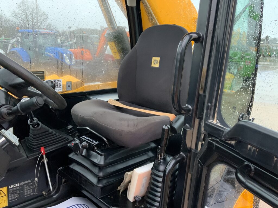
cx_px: 139
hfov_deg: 61.7
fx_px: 233
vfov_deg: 48.2
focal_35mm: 29
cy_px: 104
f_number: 1.8
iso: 200
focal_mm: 3
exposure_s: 1/60
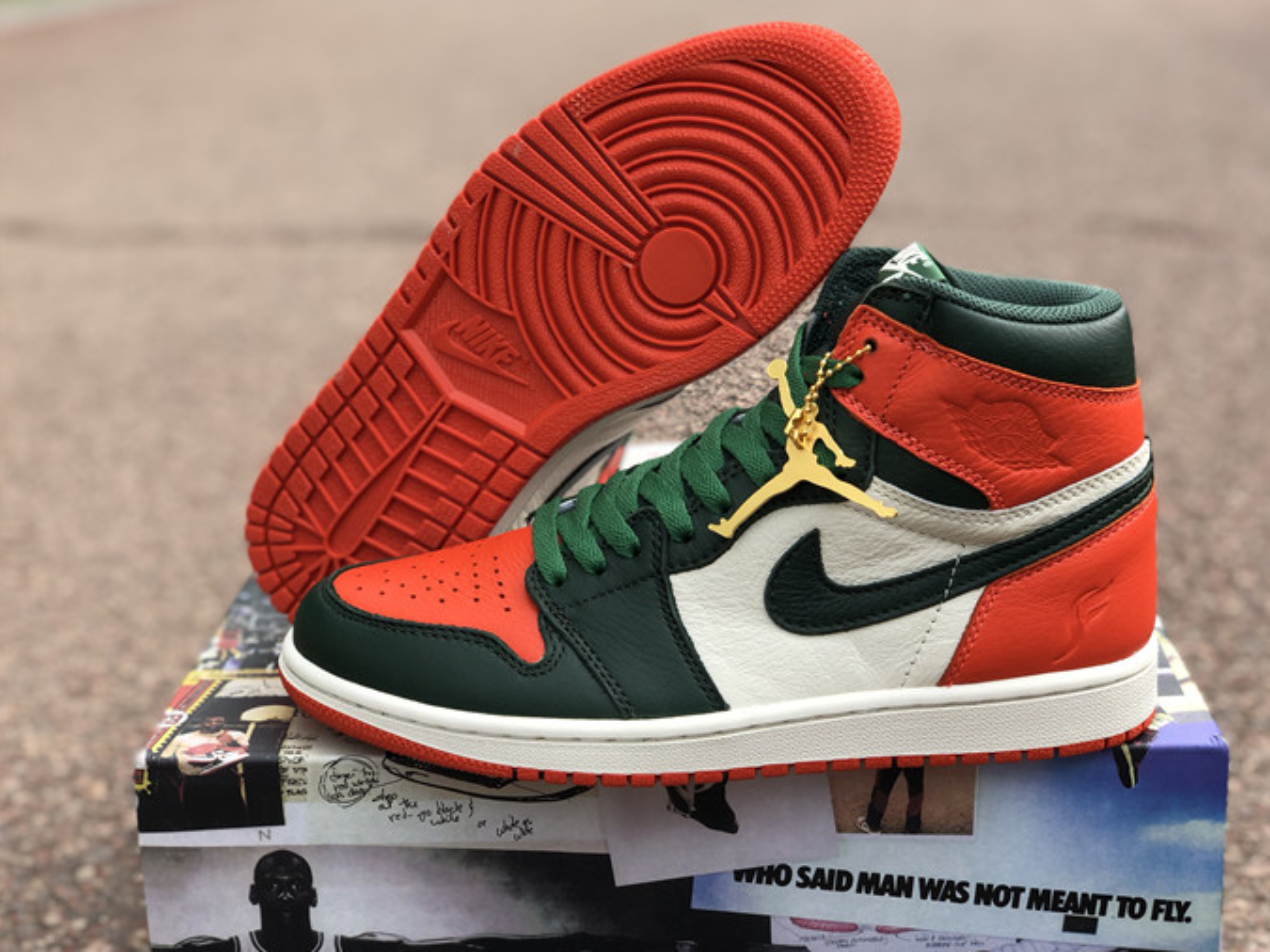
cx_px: 691
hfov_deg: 33.8
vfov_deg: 25.6
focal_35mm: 57
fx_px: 2091
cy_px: 500
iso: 16
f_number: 2.4
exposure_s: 1/209
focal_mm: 6
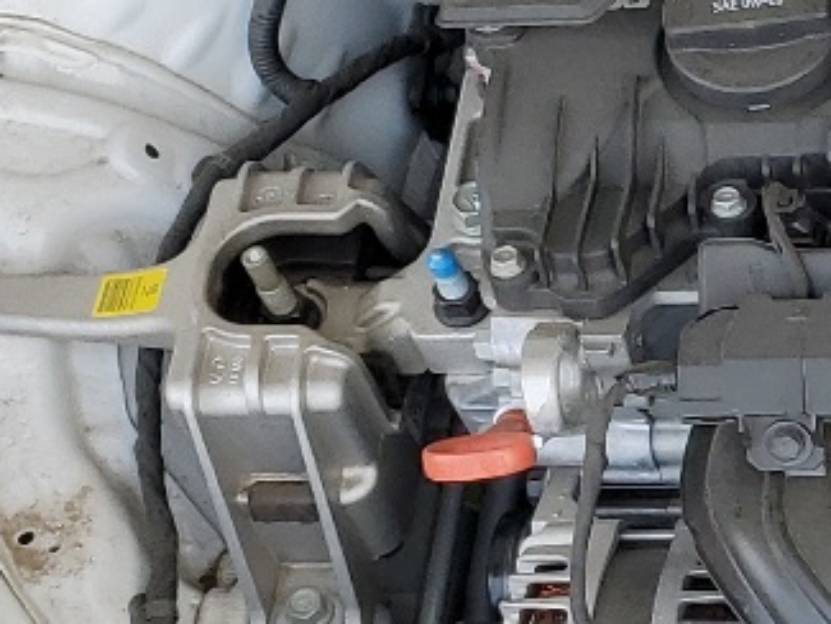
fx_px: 3074
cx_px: 1608
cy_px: 570
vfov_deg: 11.5
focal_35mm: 128
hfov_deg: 13.4
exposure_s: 1/385
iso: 50
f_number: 1.5
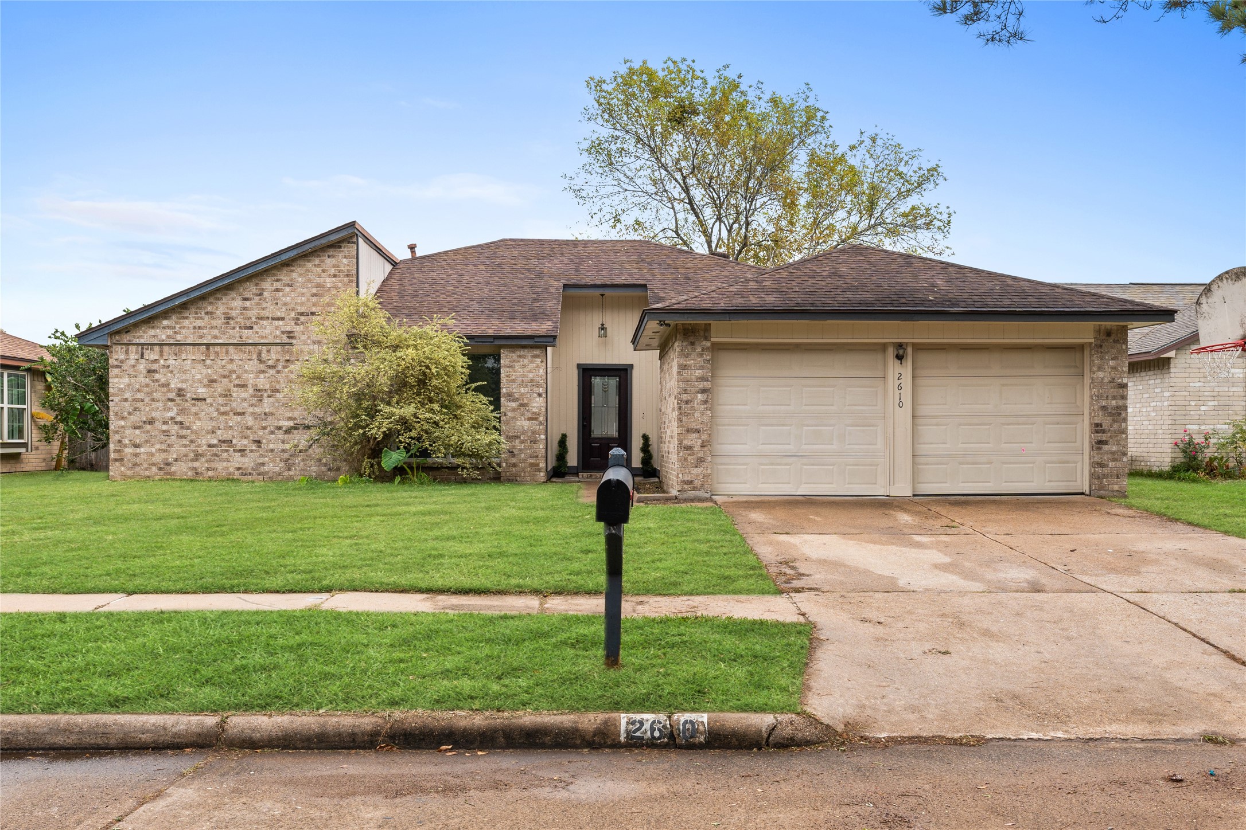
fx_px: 1073
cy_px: 415
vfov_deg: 42.3
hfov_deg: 60.3
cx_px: 623
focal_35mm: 31
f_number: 11
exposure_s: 1/25
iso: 80
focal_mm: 20.8
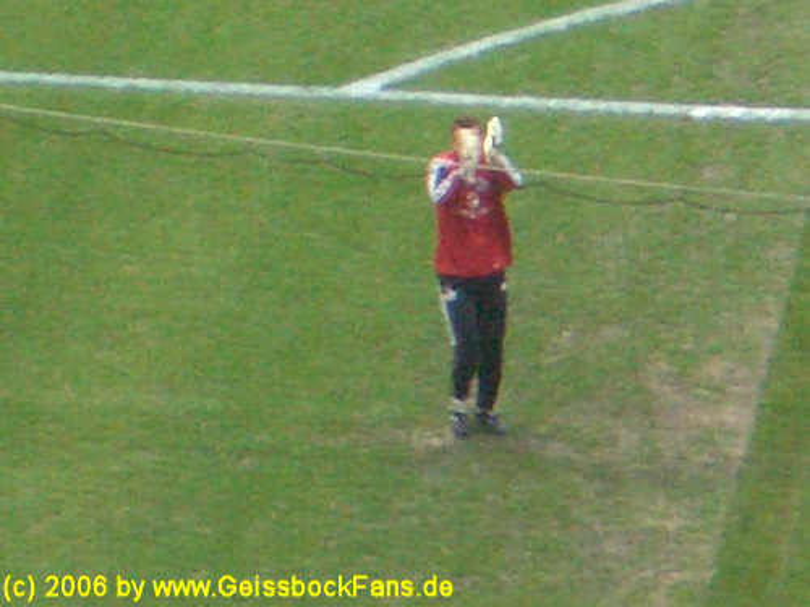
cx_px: 405
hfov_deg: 18.7
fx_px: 2457
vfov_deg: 14.1
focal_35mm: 105
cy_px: 304
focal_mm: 17.4
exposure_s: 1/80
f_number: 4.8
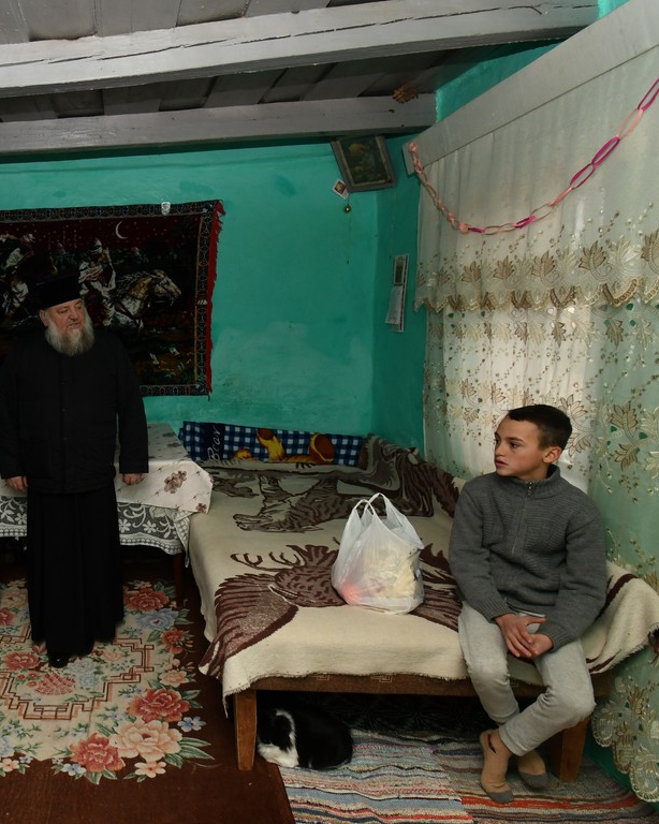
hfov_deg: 55.1
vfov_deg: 75.0
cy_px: 420
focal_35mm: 22
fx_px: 537
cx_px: 70
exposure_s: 1/60
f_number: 7.1
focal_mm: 10
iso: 1000
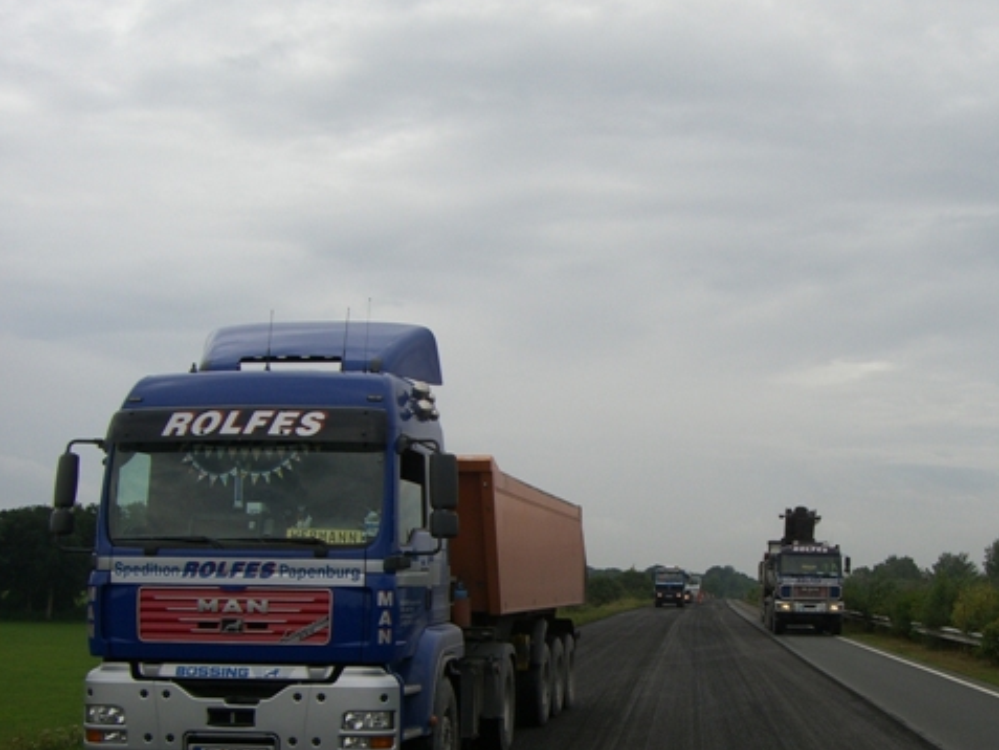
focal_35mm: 51
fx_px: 1472
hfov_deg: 37.1
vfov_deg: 28.5
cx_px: 660
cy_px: 440
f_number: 4.3
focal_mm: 6.2
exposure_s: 1/1000
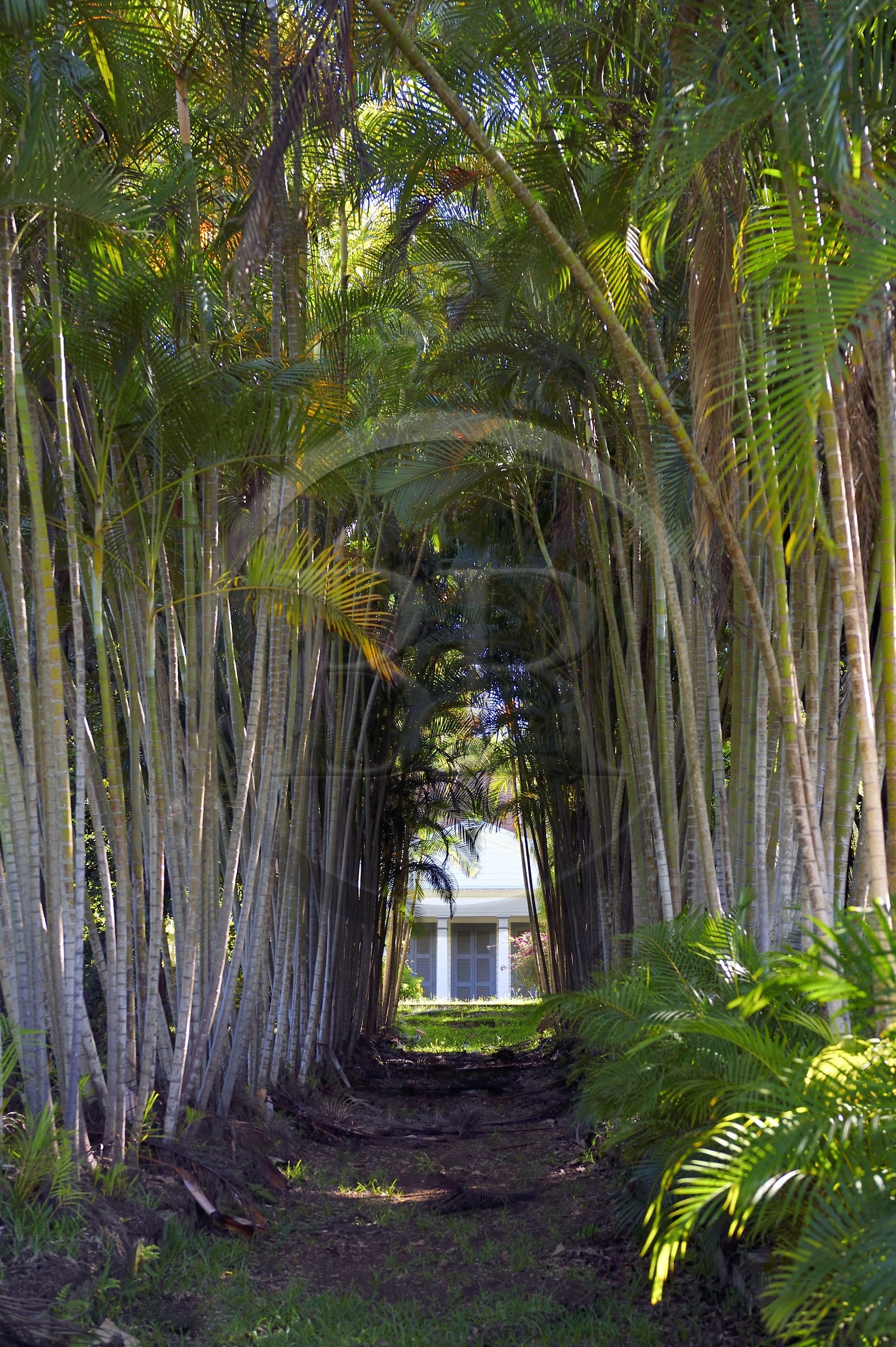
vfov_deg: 28.9
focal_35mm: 70
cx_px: 448
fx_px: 2616
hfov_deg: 19.4
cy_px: 674
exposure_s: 1/250
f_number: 6.3
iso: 800
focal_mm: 70
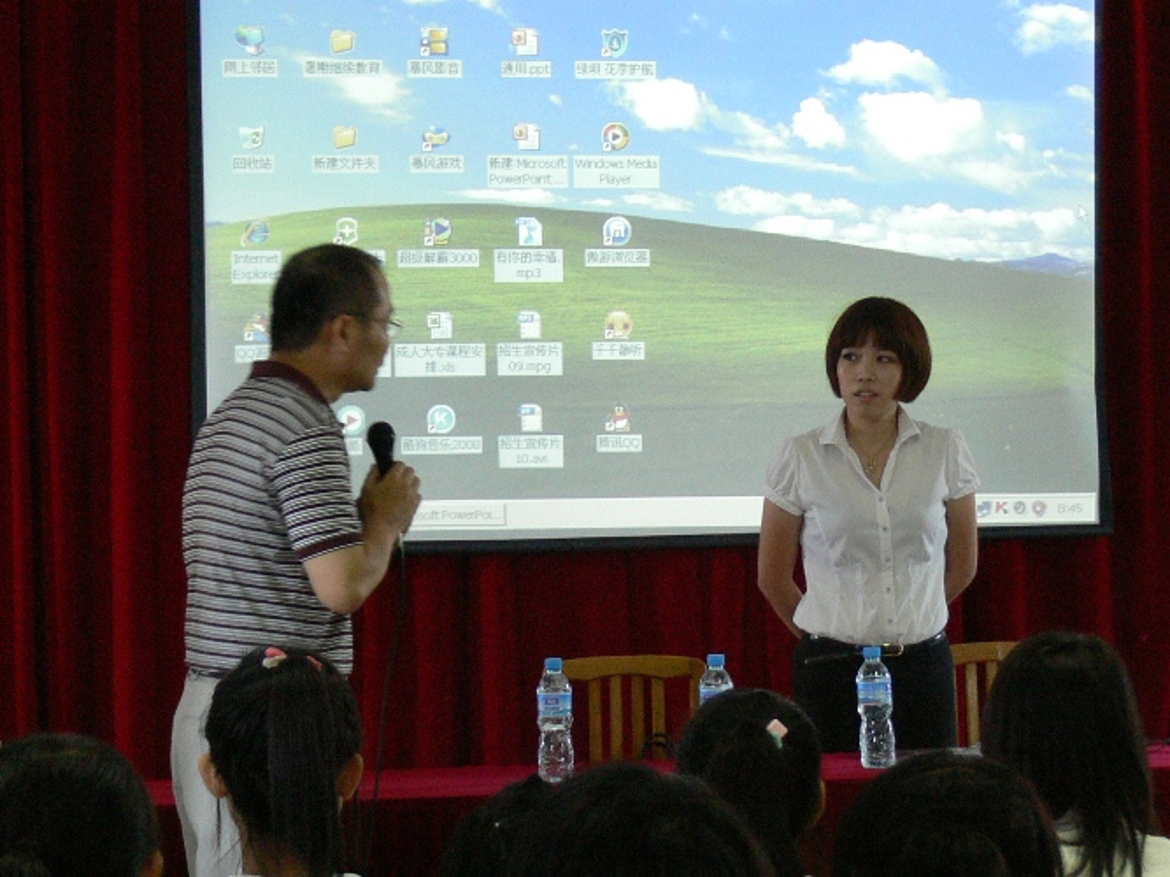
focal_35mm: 121
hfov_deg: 16.3
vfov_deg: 12.2
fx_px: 4089
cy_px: 438
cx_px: 585
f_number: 3.2
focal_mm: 16.1
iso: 200
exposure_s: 1/13
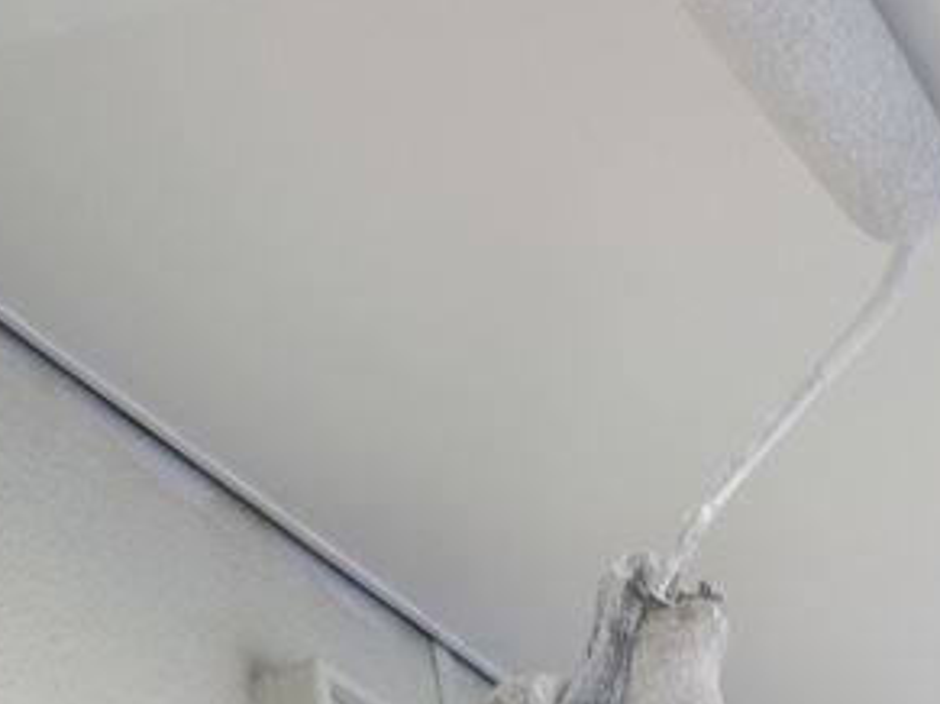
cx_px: 520
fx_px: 1791
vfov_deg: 21.4
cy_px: -13
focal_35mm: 66
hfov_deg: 29.4
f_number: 3.3
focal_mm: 4.1
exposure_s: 1/125
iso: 125
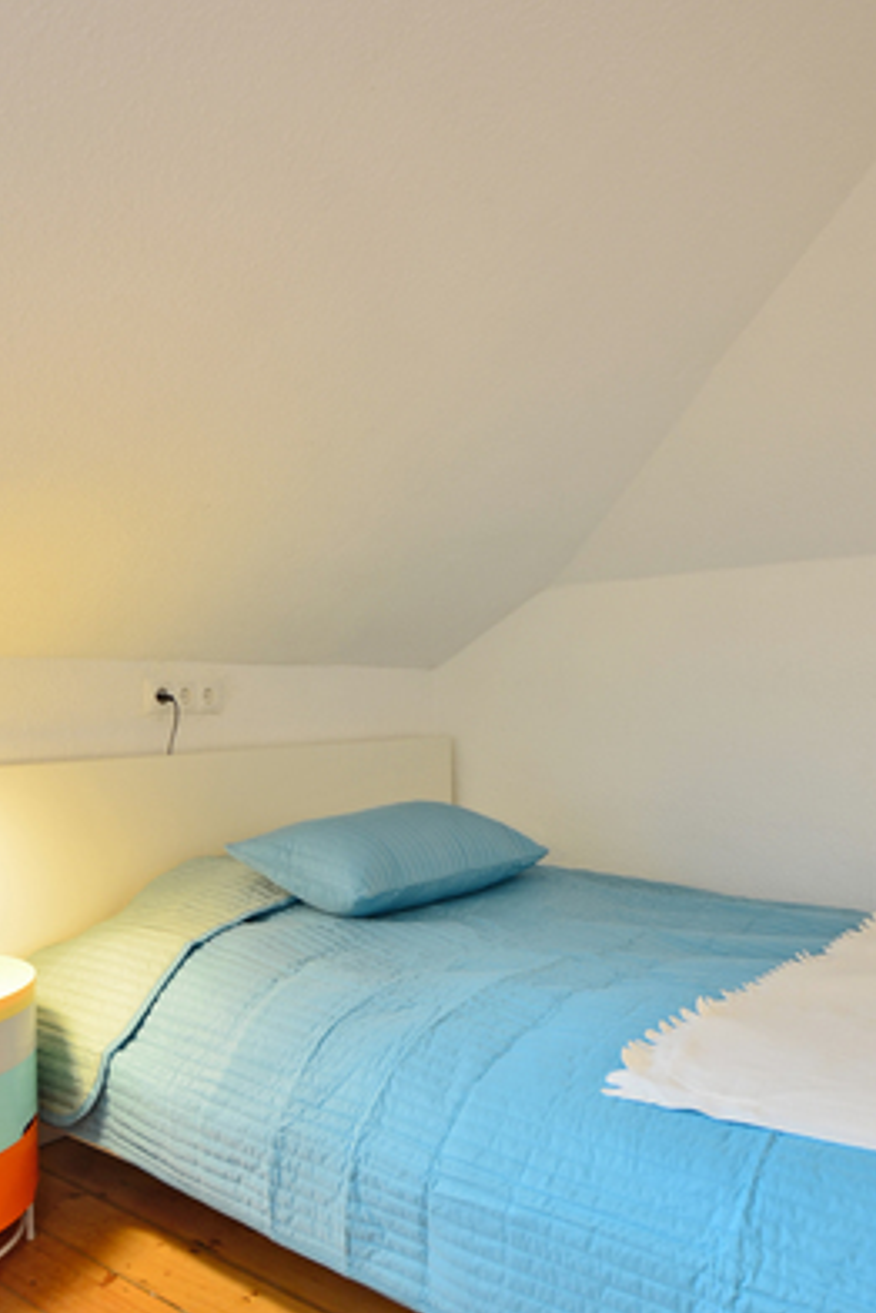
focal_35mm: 28
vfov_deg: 65.6
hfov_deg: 46.6
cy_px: 718
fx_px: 1016
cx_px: 405
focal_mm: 11
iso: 250
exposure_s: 1/13
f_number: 3.5
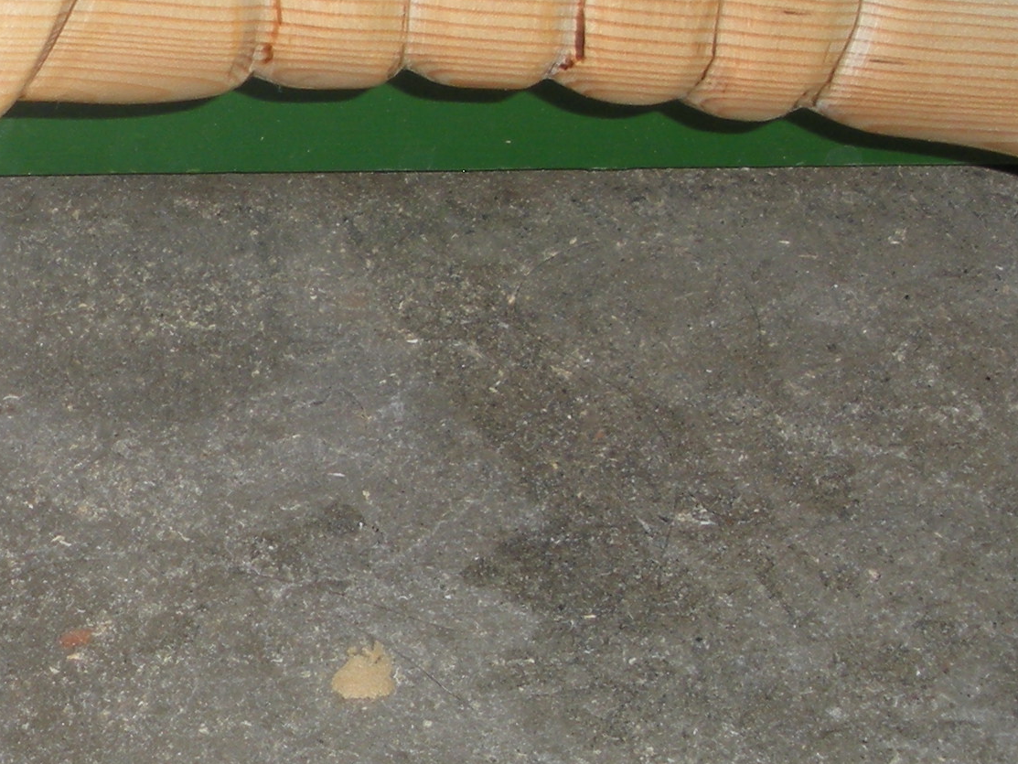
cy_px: 313
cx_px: -63
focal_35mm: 118
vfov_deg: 12.6
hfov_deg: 16.3
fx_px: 3471
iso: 64
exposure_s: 1/60
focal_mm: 6.3
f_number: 3.5
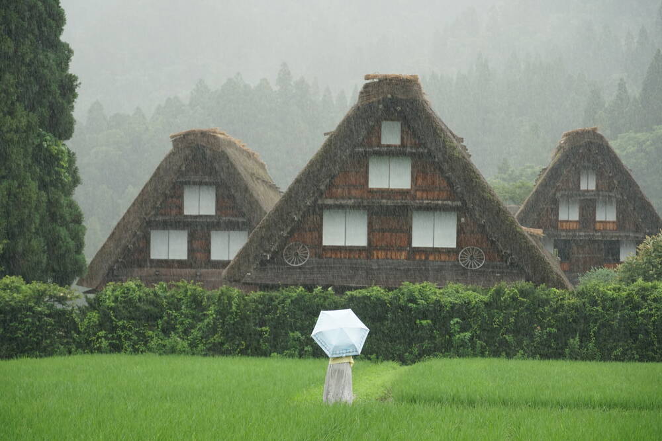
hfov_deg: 17.3
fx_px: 2179
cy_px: 220
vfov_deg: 11.6
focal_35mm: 118
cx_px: 331
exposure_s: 1/160
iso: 640
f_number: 5.6
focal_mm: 79
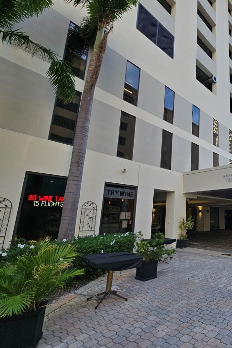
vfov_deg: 86.9
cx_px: 221
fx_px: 184
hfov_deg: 53.8
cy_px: 177
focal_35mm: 19
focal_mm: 2.2
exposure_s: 1/720
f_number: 2.2
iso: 64
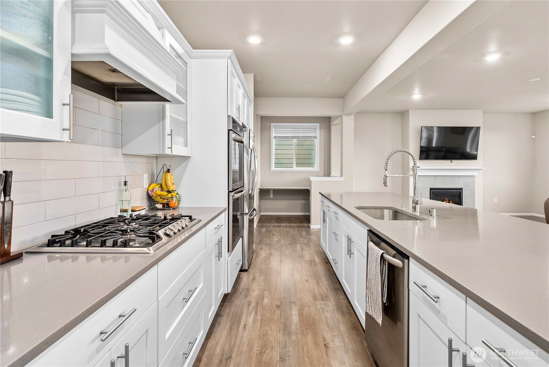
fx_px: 259
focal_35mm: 17
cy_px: 184
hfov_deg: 93.2
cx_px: 274
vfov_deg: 70.5
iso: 1000
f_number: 7.1
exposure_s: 1/5
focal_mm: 17
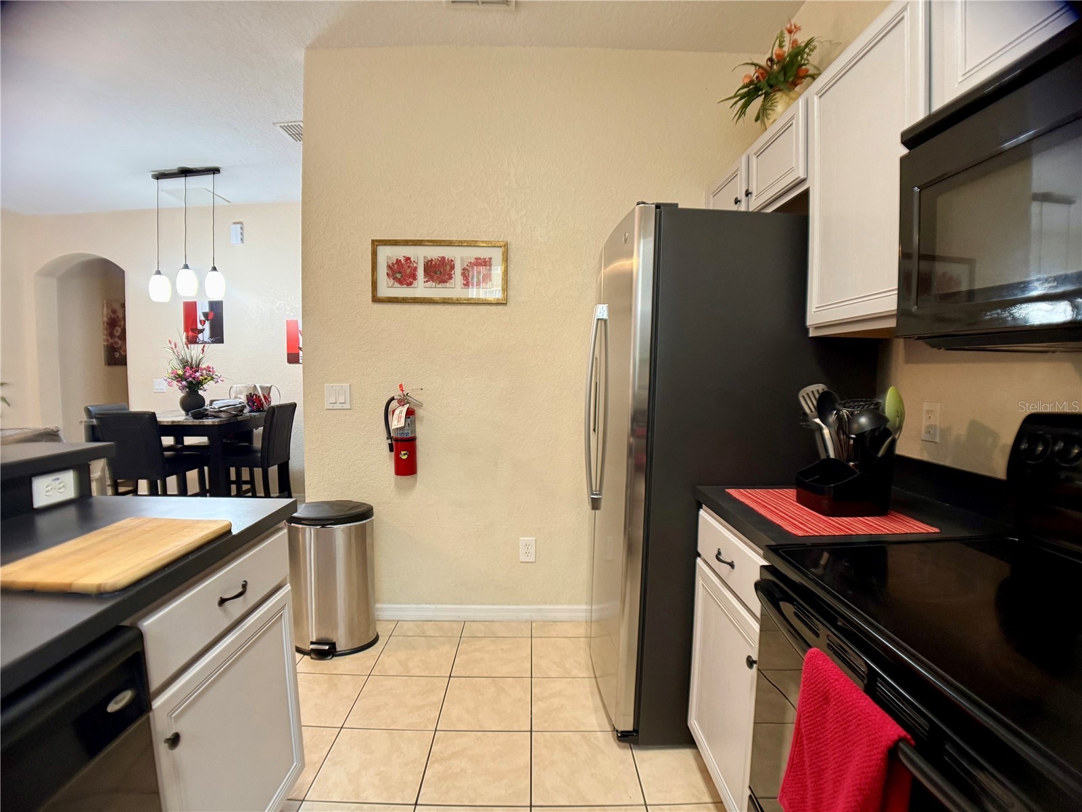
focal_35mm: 24
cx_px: 541
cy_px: 406
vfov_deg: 56.8
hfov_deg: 71.6
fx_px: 750
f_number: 1.78
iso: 400
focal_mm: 6.76
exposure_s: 1/60
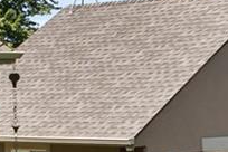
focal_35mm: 165
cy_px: 79
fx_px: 1045
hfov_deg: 11.9
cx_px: 341
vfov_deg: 8.3
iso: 200
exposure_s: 1/125
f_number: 9
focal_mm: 14
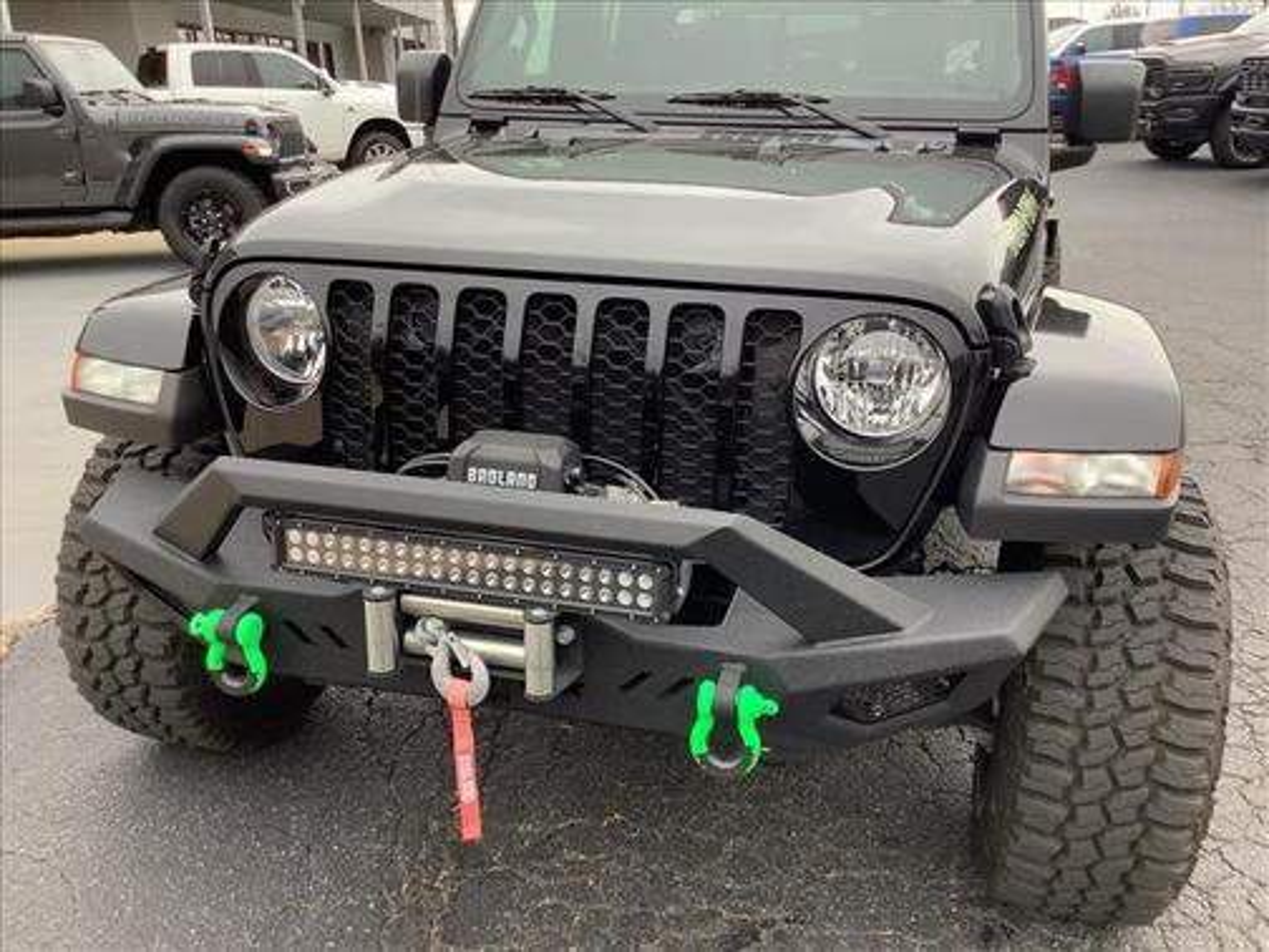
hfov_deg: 58.4
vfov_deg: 45.4
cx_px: 634
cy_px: 476
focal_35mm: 31
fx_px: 1136
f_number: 2.4
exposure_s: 1/120
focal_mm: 3.3
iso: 50
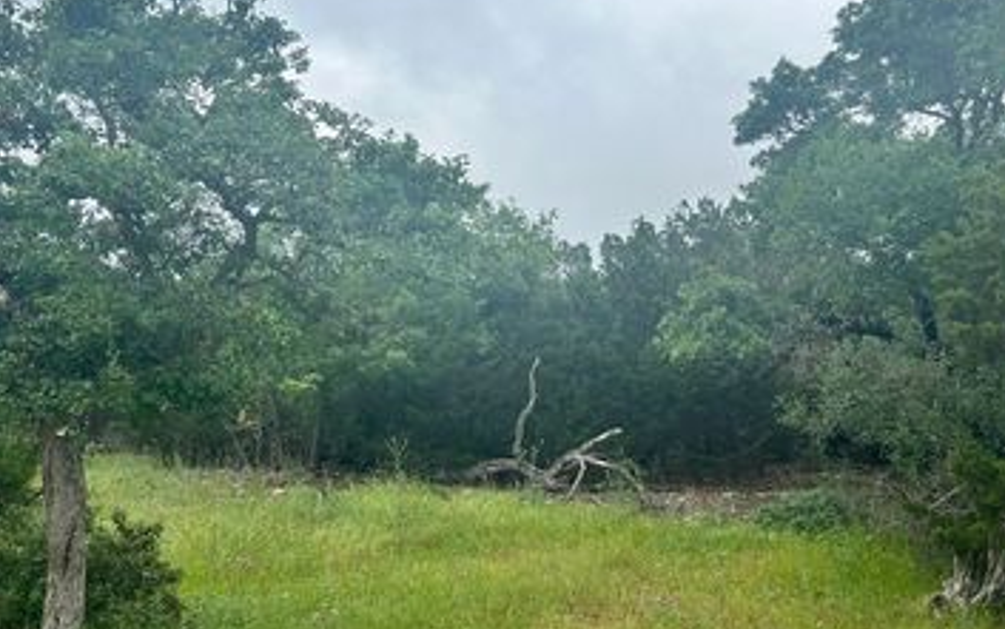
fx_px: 1069
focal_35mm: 39
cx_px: 527
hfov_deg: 50.3
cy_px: 309
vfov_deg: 32.8
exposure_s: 1/2123
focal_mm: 5.7
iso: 50
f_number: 1.5
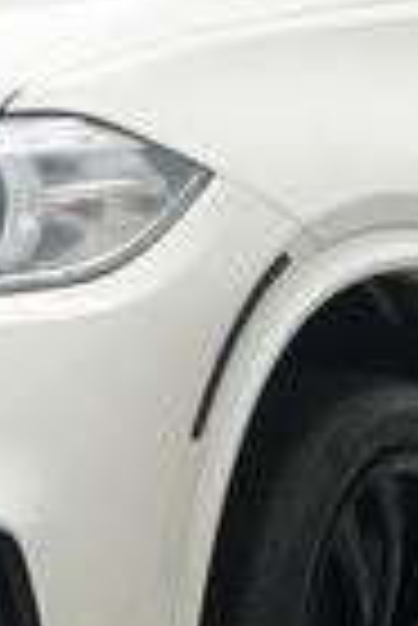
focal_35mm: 317
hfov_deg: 4.3
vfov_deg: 6.5
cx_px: 13
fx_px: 5507
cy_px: 277
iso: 800
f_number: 5.6
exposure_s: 1/60
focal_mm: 46
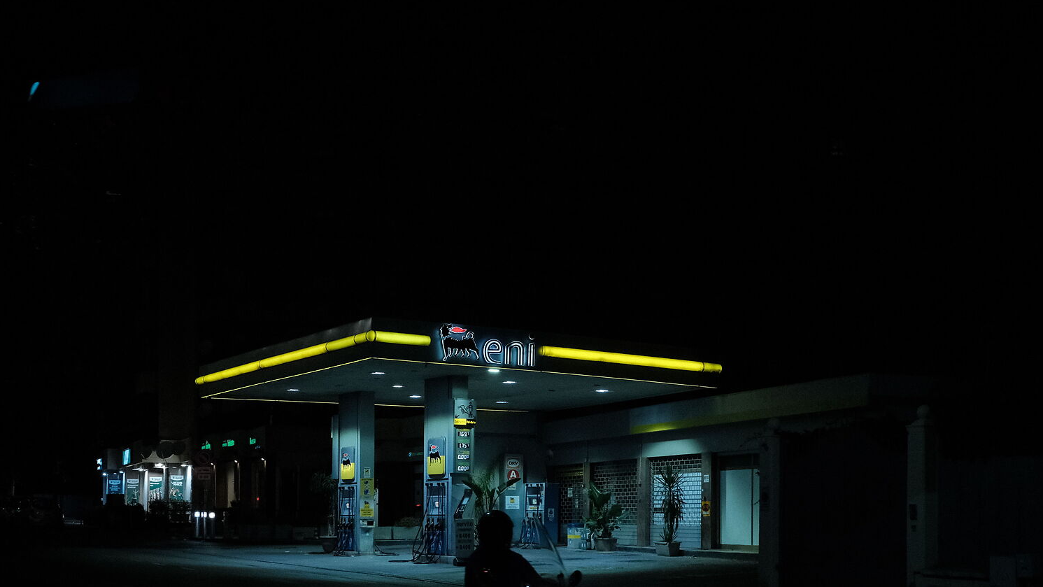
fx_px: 1632
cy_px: 517
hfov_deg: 35.4
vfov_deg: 20.0
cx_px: 463
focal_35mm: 59
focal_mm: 23
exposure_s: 1/125
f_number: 4
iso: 1600
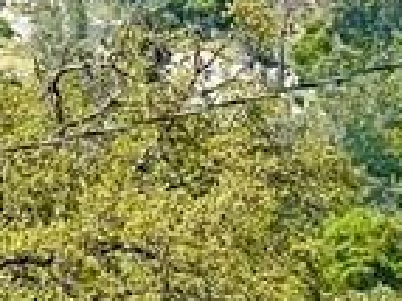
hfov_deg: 3.6
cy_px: 880
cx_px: 970
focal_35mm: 551
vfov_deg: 2.7
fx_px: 6393
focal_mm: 9
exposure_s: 1/457
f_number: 2.8
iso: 32
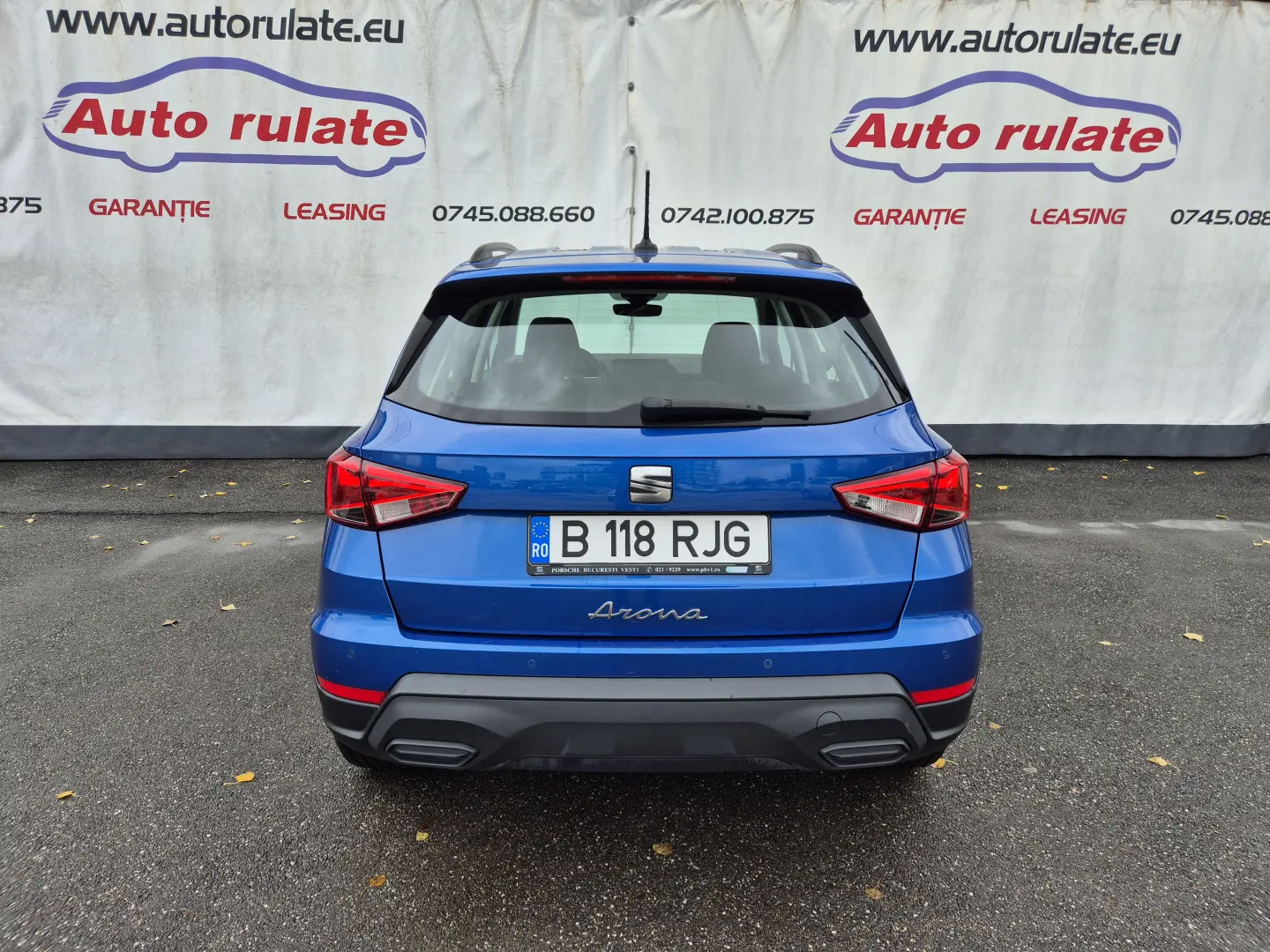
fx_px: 844
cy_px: 476
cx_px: 635
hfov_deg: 73.9
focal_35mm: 23
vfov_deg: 58.9
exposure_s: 1/396
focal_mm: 5.4
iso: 25
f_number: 1.8
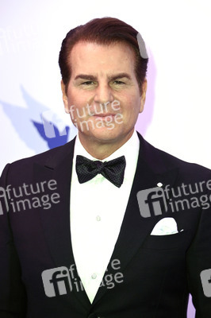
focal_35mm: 150
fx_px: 1321
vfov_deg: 13.7
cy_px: 159
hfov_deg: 9.1
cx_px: 106
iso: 1000
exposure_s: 1/250
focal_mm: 150
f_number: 5.6
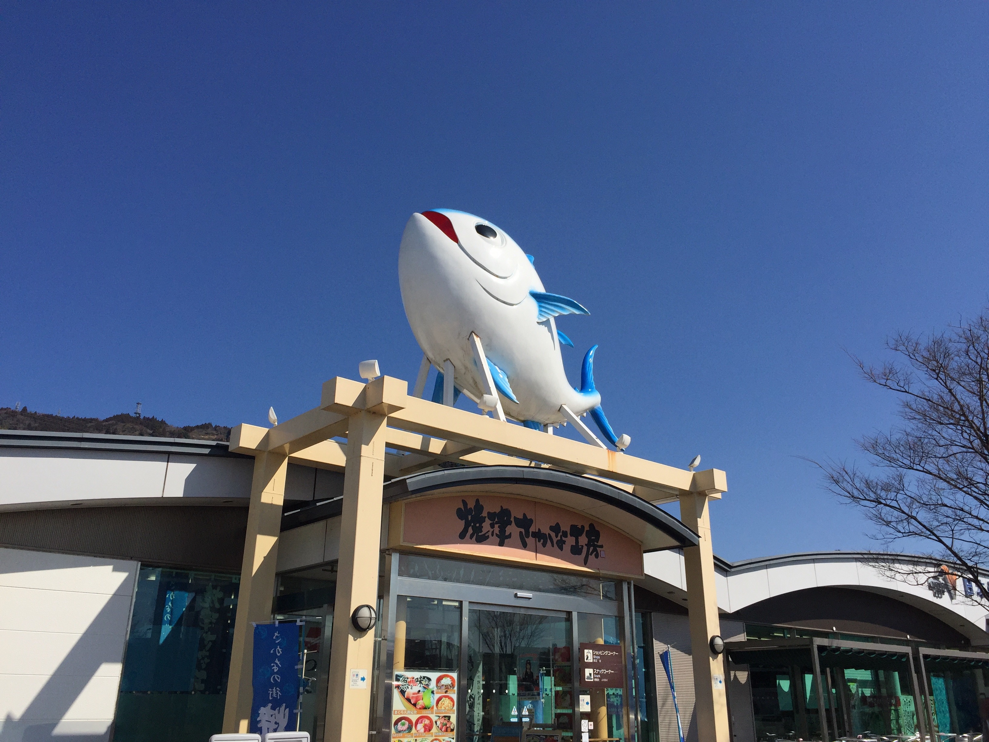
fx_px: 829
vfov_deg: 48.2
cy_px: 371
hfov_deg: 61.7
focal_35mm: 29
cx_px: 494
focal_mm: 4.15
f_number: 2.2
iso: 32
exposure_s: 1/5650
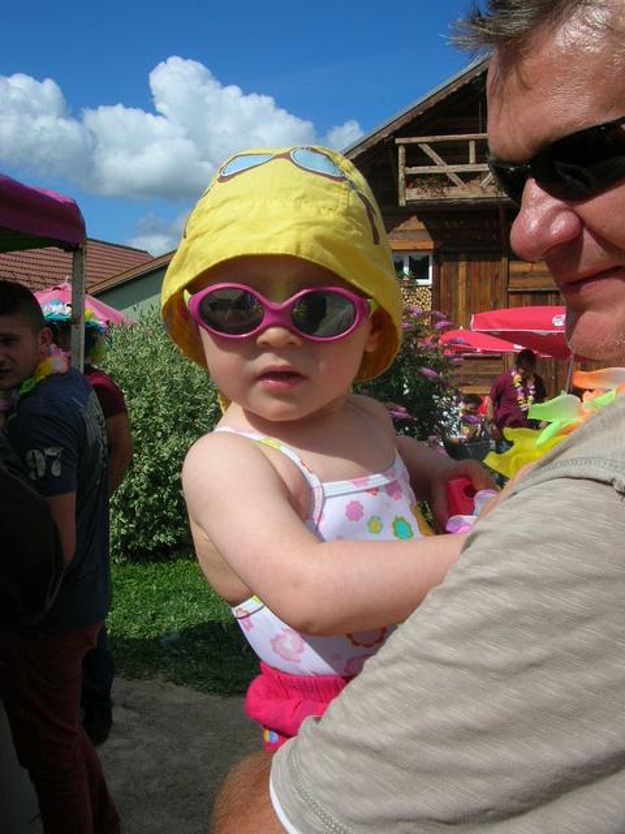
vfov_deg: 52.6
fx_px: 843
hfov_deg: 40.7
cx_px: 312
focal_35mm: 35
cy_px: 417
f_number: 5.6
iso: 50
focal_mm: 5.8
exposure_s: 1/543
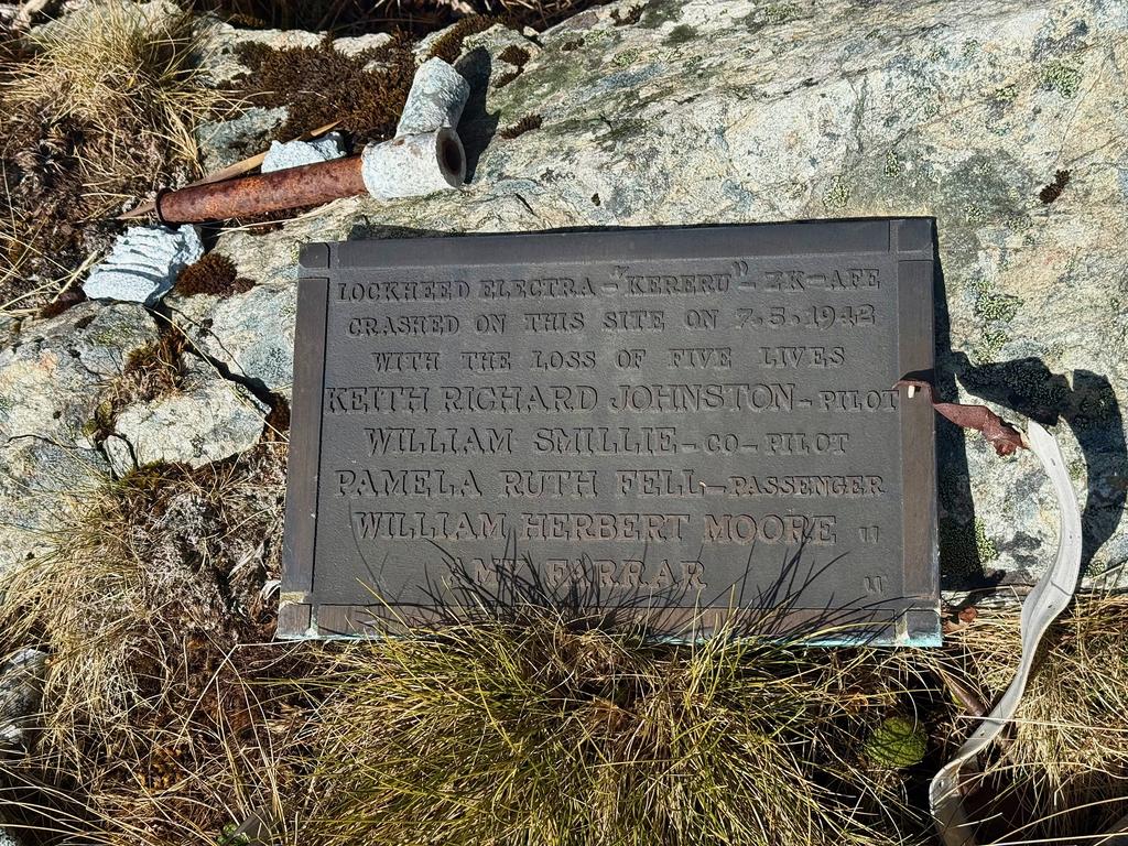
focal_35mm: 48
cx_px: 564
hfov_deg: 39.7
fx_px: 1564
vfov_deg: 30.3
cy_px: 423
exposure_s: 1/3378
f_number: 1.78
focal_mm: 6.76
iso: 64
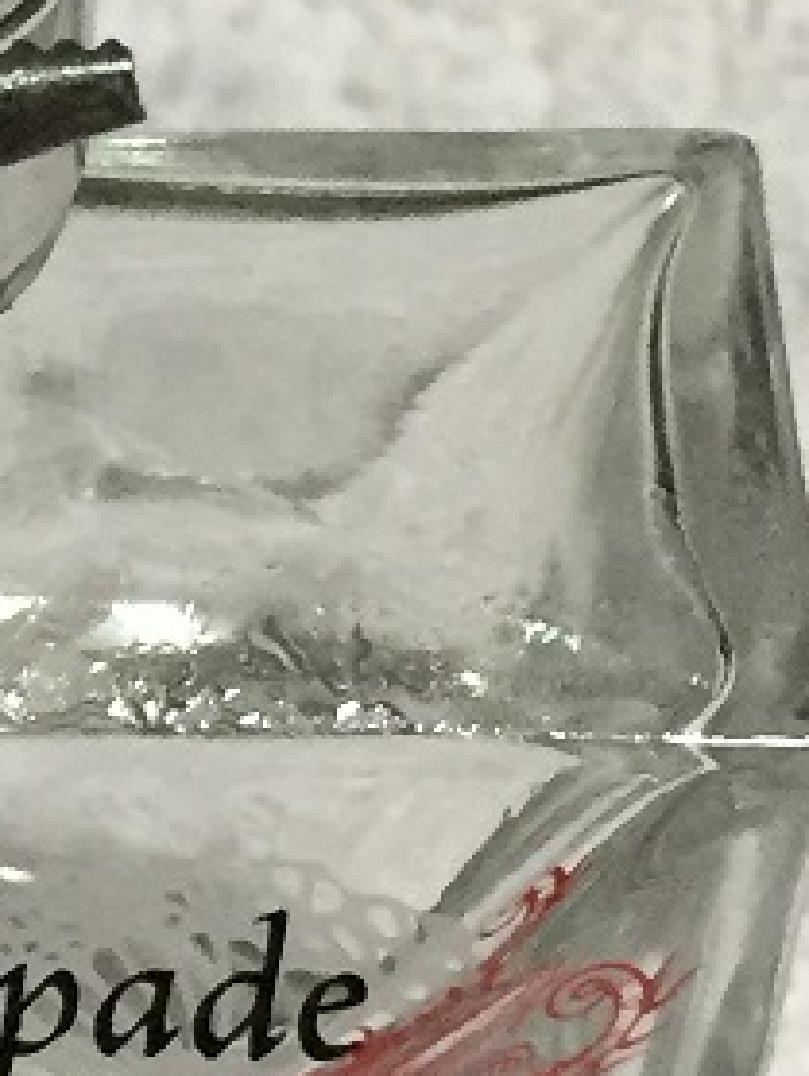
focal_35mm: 170
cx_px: -406
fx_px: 5289
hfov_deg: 8.5
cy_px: 132
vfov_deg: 11.5
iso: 160
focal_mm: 4.15
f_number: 2.2
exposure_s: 1/30
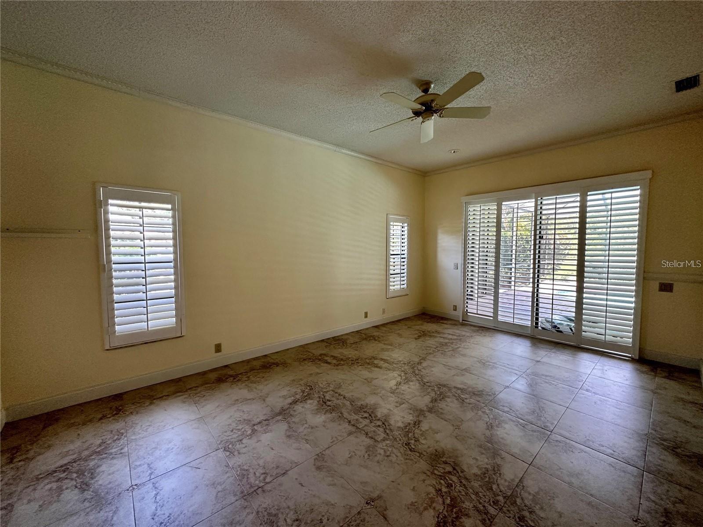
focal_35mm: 14
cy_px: 264
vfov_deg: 85.7
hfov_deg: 102.1
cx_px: 352
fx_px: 284
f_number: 2.2
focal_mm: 2.22
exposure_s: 1/120
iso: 250
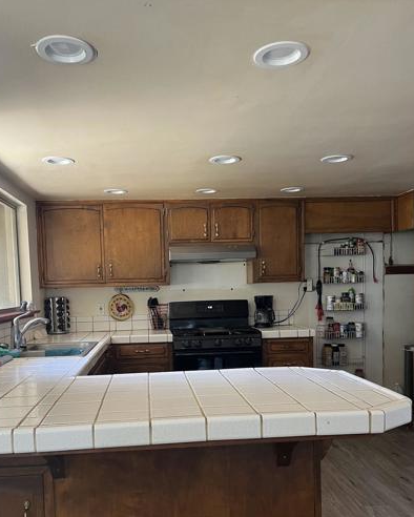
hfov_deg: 44.5
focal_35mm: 33
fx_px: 505
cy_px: 317
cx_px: 188
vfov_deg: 53.7
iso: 160
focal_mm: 5.7
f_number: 1.5
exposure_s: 1/60
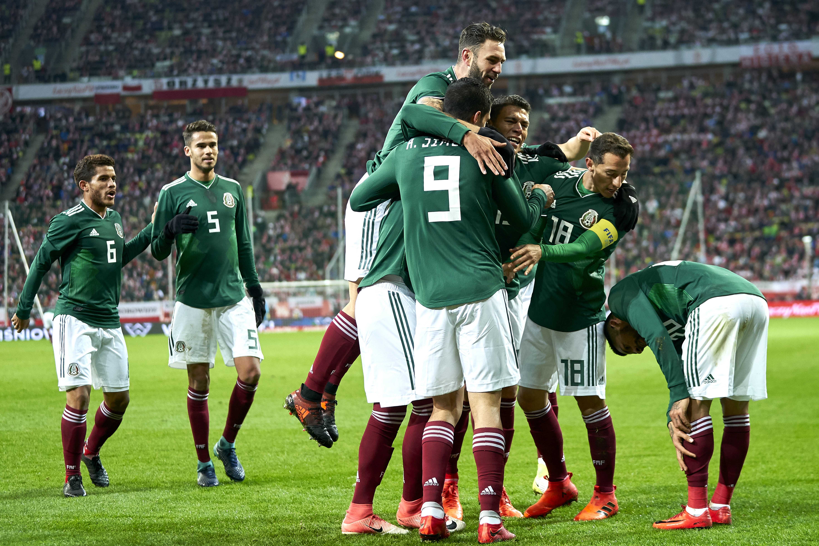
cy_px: 273
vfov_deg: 19.5
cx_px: 410
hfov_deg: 28.8
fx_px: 1592
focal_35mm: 70
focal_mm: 70
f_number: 2.8
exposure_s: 1/800
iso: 2000
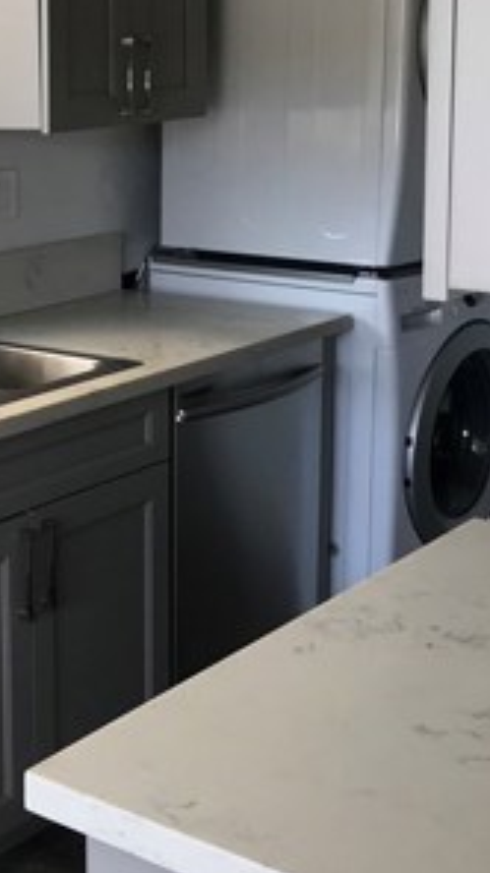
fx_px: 1528
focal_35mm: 66
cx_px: -118
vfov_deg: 31.7
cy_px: 313
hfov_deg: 17.3
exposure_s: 1/90
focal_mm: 3.99
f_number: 1.8
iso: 40
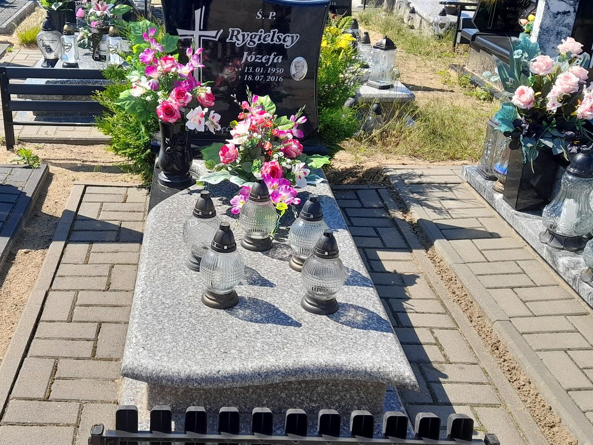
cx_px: 227
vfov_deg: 35.1
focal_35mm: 41
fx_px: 702
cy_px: 220
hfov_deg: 45.4
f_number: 2
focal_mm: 4.6
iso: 20
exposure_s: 1/448
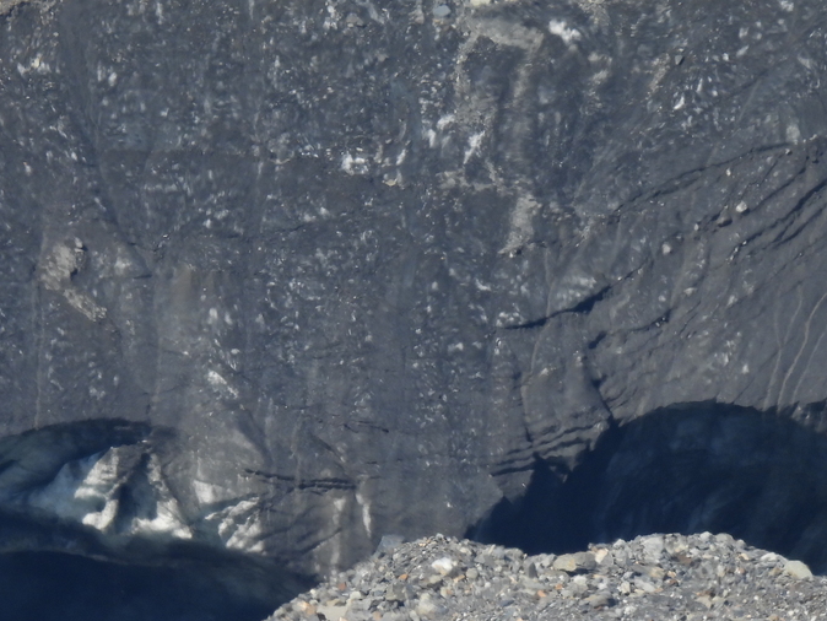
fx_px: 45385
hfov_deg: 1.0
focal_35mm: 1899
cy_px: 522
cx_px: 253
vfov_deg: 0.8
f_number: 5.6
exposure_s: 1/500
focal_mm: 178
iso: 110
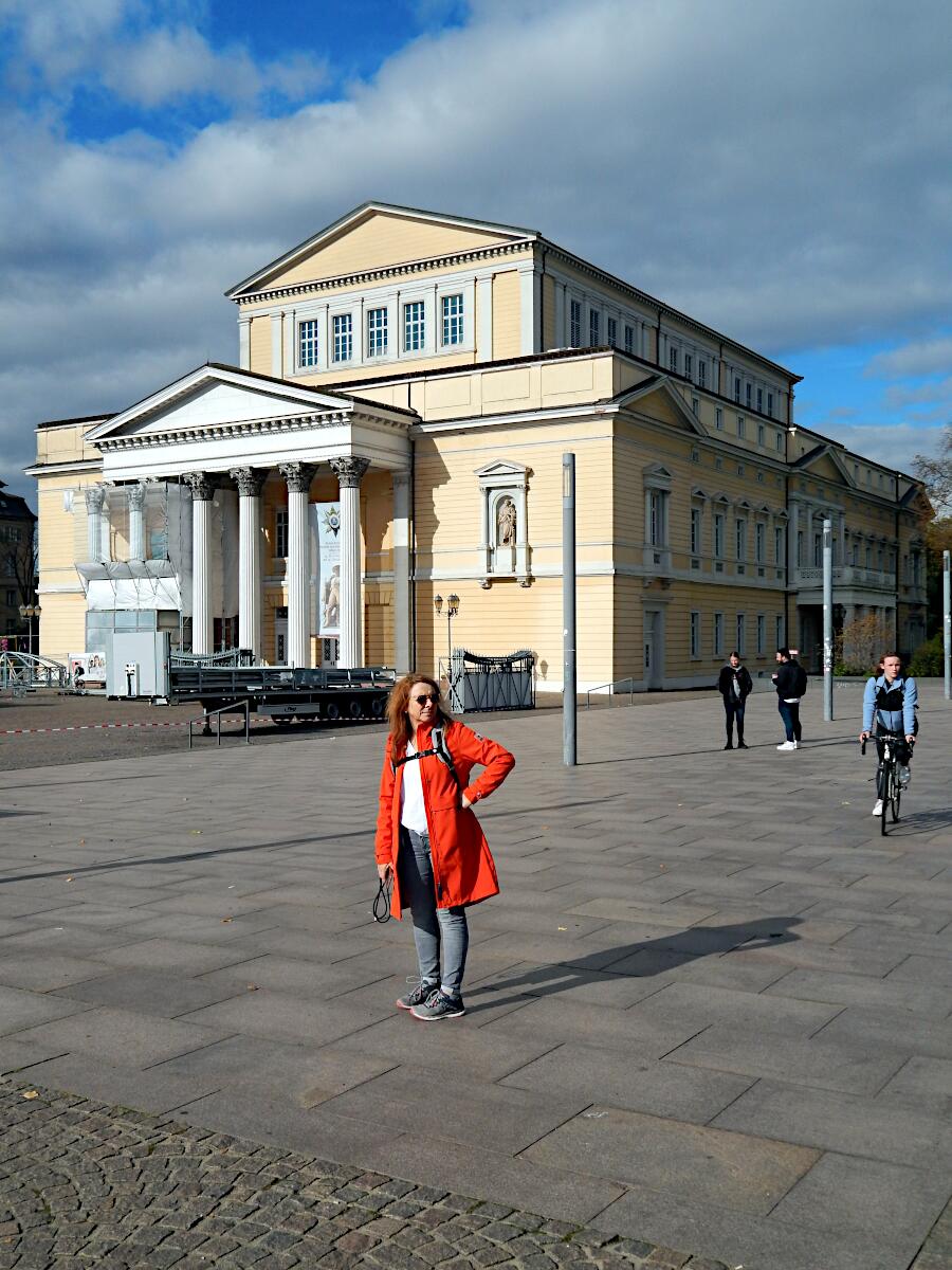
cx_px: 476
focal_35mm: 35
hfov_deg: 40.7
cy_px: 635
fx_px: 1283
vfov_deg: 52.6
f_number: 6.7
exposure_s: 1/800
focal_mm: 6.1
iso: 125
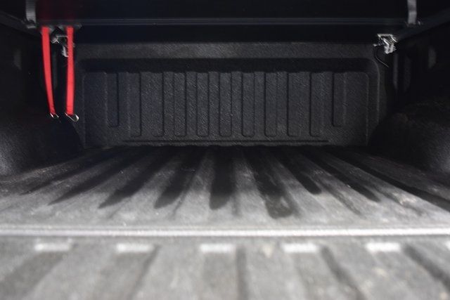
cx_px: 225
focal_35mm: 36
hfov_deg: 53.1
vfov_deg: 36.9
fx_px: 450
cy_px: 150
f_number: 2.8
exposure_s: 1/8
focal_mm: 24
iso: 1600
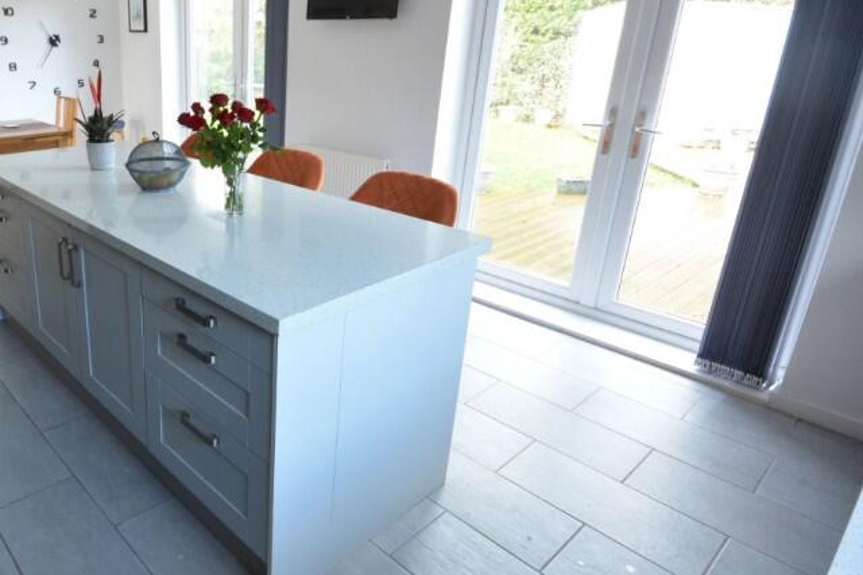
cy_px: 235
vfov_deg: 52.8
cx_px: 216
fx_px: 575
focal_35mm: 24
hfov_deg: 68.9
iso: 400
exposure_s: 1/10
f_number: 8
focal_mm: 10
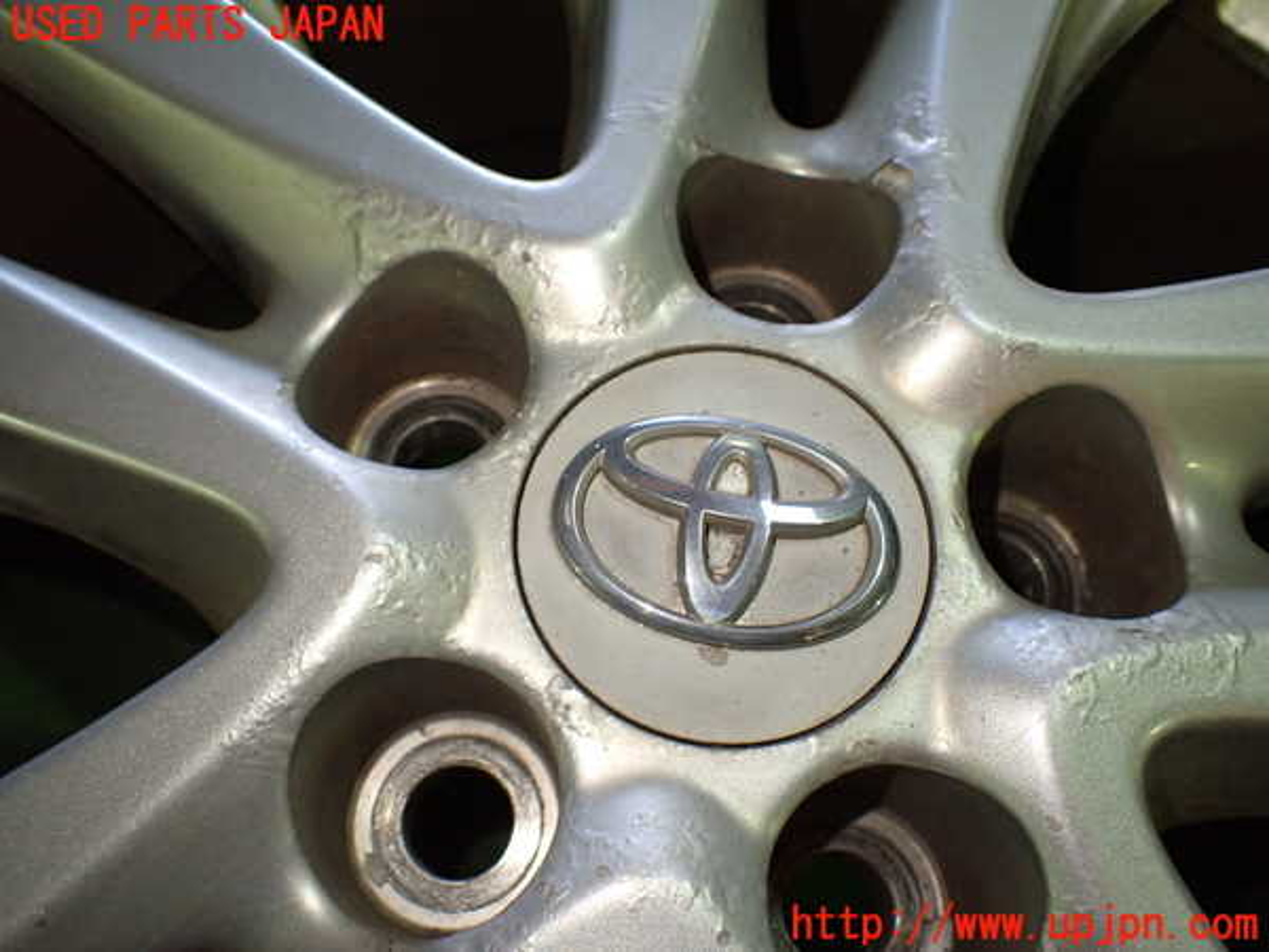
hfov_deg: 60.0
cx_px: 634
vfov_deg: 46.8
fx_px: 1100
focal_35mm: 30
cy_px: 476
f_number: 2.3
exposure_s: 1/125
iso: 500
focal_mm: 5.4
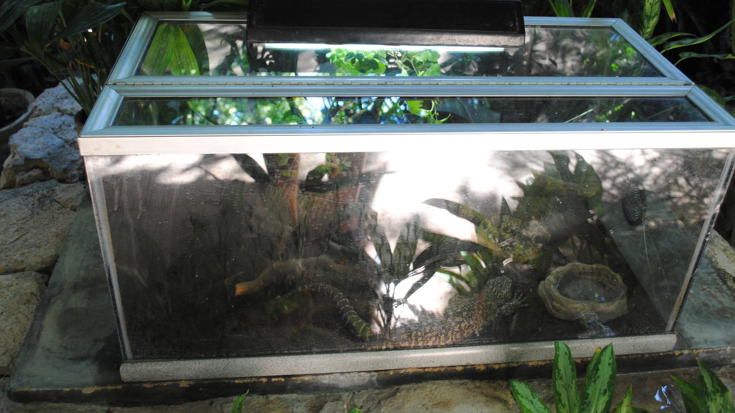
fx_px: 721
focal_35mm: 37
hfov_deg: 54.0
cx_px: 388
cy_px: 165
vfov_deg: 31.9
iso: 360
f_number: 3.8
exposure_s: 1/30
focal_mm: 22
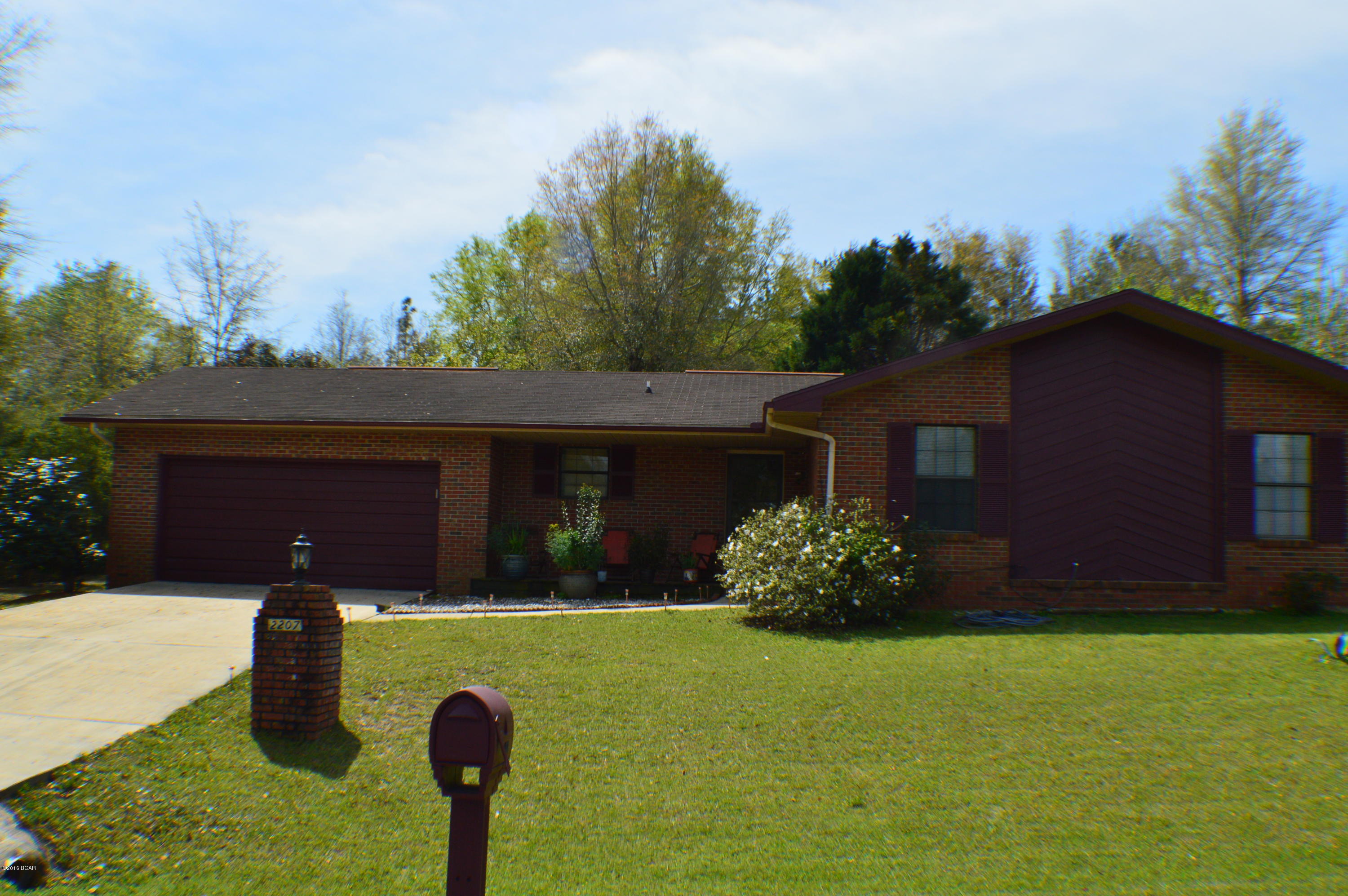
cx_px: 674
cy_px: 448
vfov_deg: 31.8
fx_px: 1571
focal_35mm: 42
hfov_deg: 46.4
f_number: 11
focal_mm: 28
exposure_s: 1/400
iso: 400
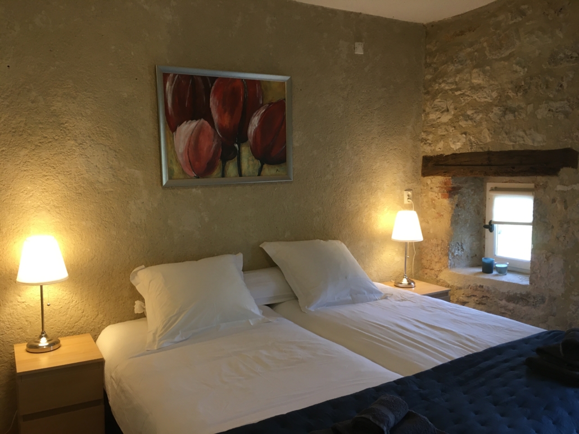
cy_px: 217
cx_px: 290
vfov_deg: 48.2
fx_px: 485
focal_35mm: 29
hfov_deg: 61.6
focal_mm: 4.15
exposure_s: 1/33
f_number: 2.2
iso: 100
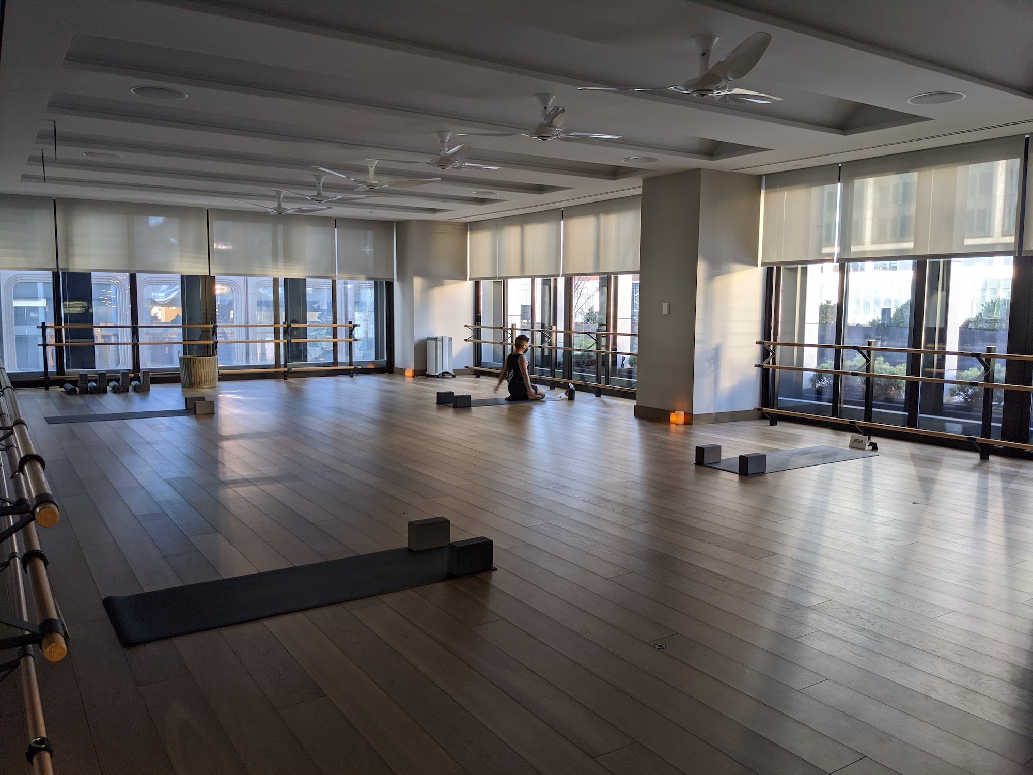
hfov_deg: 65.3
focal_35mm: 27
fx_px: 806
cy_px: 388
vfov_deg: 51.4
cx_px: 516
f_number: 1.73
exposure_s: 1/33.1
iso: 51
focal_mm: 4.38
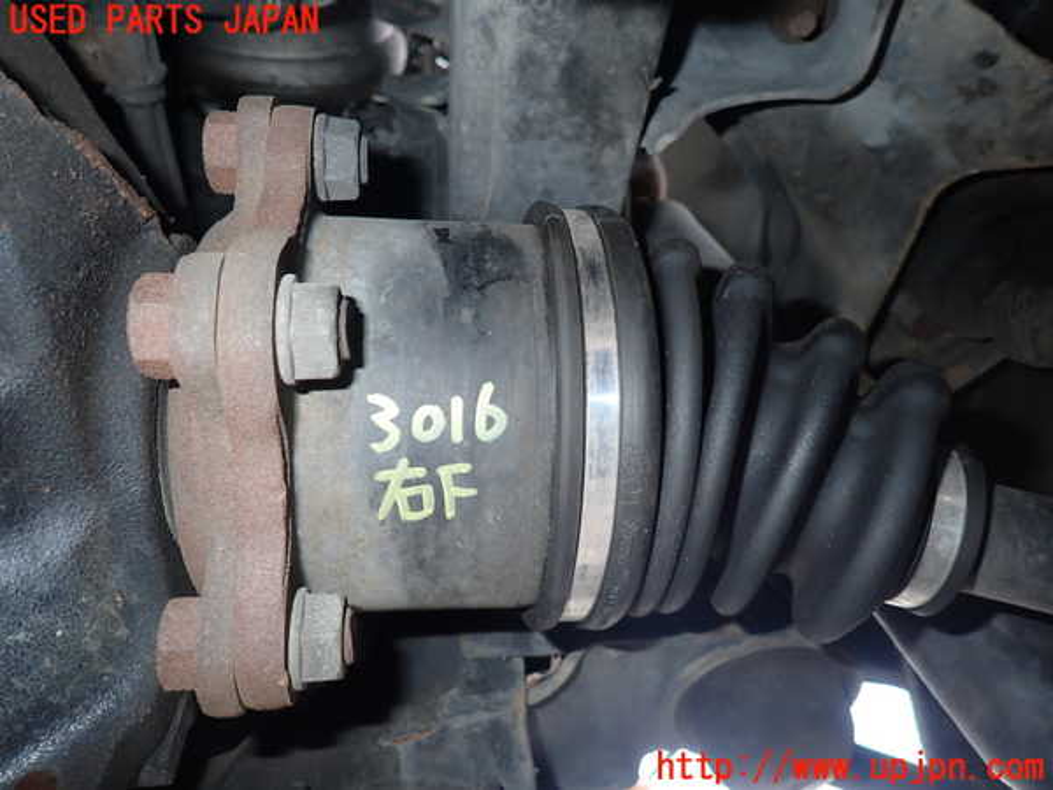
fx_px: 760
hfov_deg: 69.4
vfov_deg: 54.9
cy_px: 395
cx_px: 526
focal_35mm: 25
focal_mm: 4.5
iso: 200
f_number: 5.6
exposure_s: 1/30
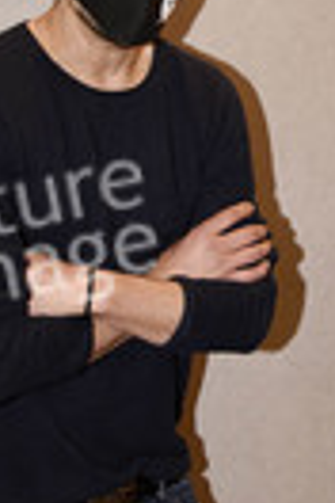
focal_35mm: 94
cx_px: 377
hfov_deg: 14.2
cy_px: 61
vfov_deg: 21.3
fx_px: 1312
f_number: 6.3
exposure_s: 1/125
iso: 1250
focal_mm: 31
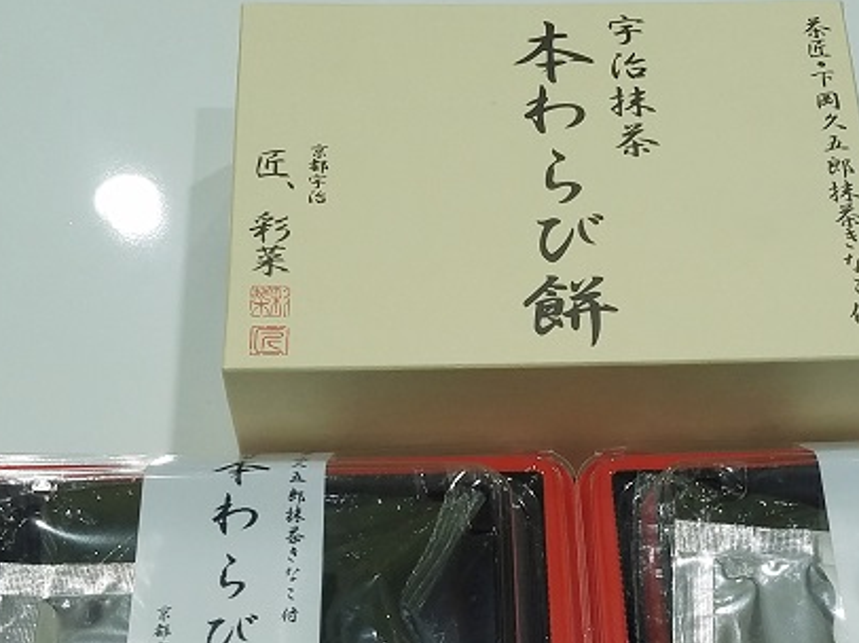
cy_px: 482
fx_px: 1017
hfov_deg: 45.1
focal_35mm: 41
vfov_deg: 34.4
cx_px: 578
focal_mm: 4.2
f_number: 1.7
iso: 64
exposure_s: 1/100
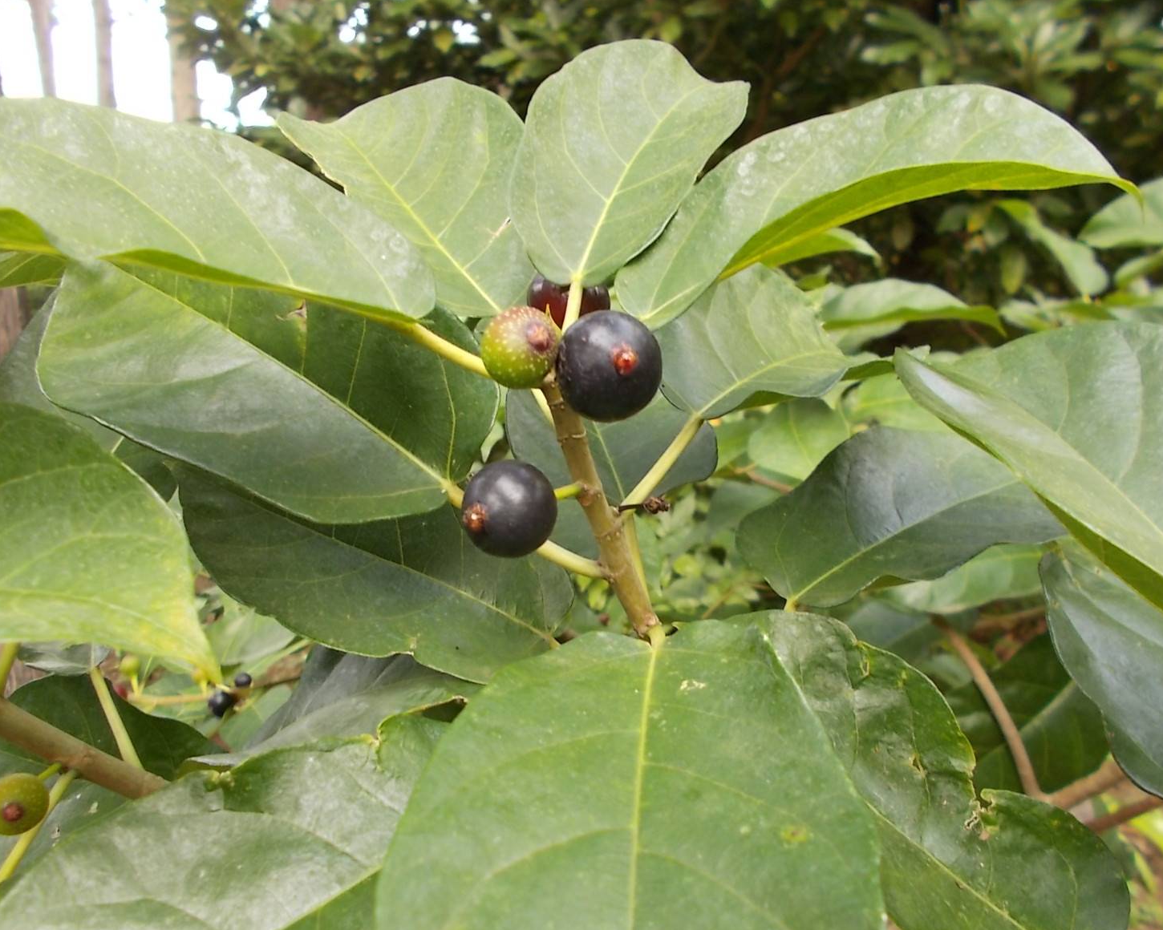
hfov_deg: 62.2
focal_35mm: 28
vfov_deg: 51.5
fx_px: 964
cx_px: 601
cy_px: 465
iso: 100
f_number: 3.2
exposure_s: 1/25
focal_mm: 4.6
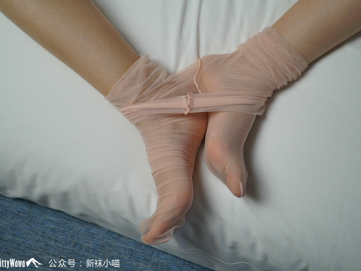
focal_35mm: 46
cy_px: 134
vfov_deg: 31.5
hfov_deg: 41.2
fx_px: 480
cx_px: 198
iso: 320
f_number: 4.5
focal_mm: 42
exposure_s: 1/60
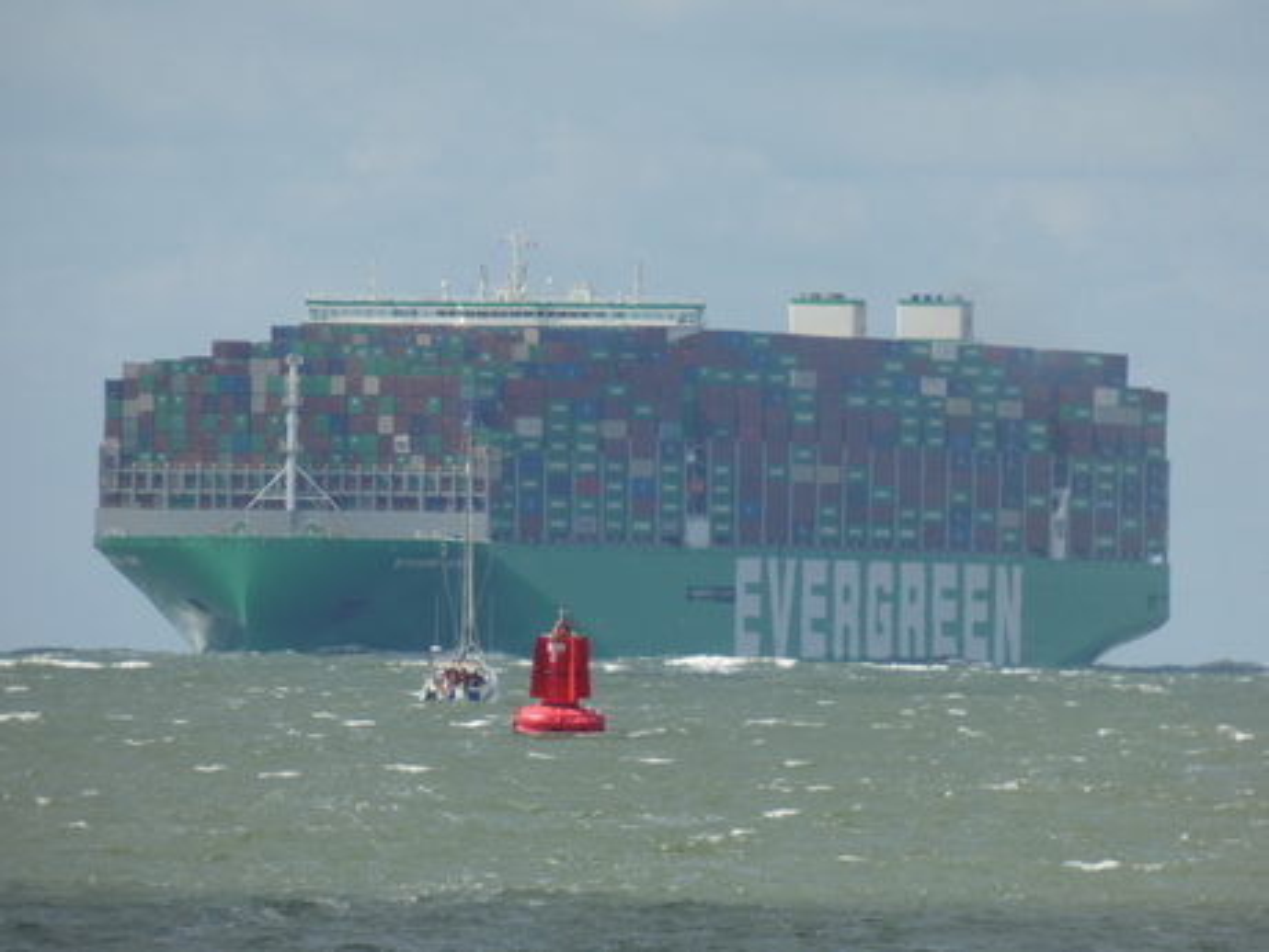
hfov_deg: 2.5
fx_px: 28521
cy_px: 476
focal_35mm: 778
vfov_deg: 1.9
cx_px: 634
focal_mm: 139.4
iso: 80
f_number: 5.6
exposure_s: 1/500
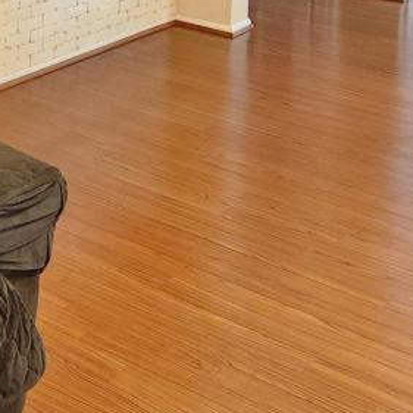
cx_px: -131
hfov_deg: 21.1
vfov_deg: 20.3
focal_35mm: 74
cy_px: -193
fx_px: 999
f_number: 1.8
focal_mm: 5.4
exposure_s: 1/40
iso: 640
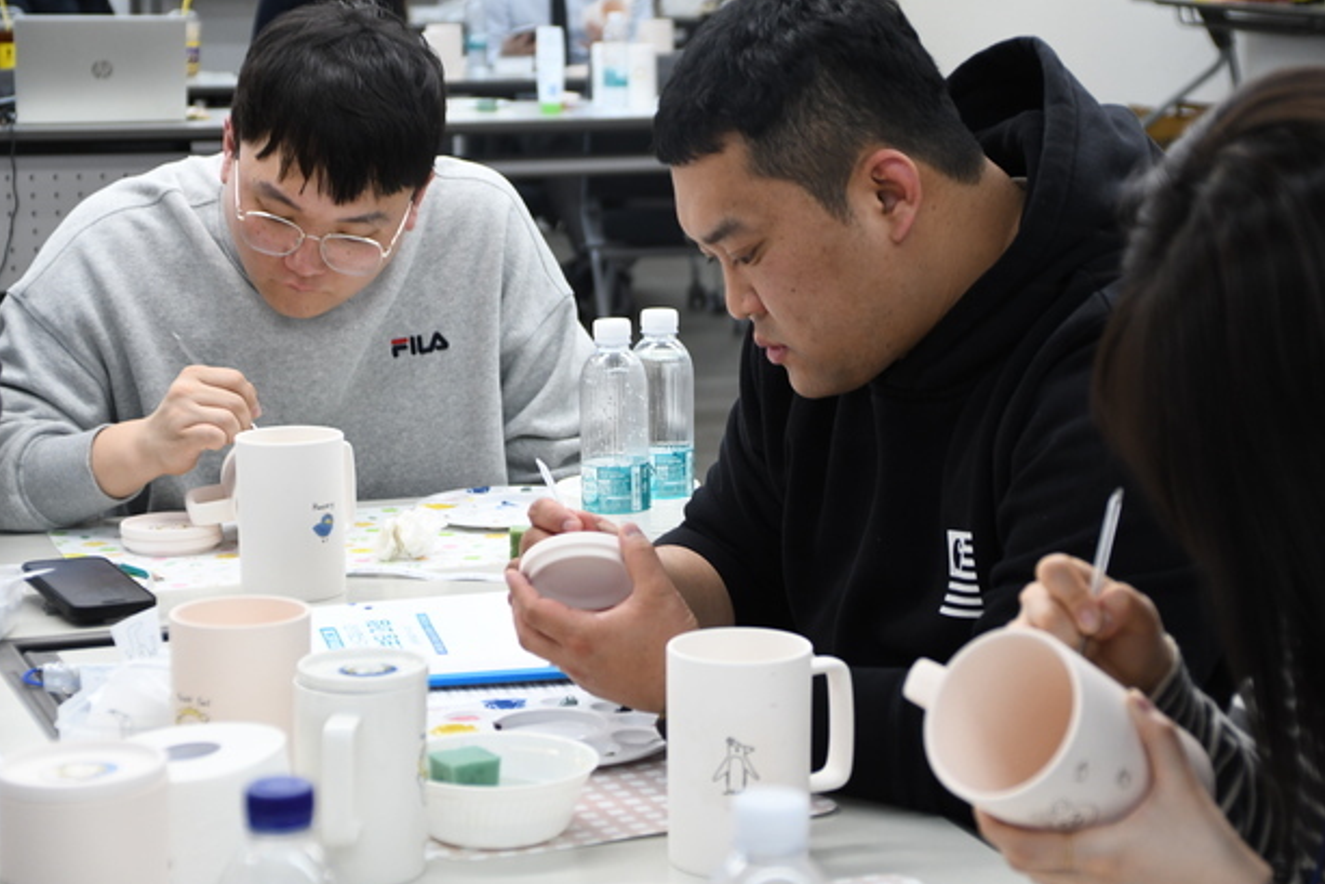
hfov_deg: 23.6
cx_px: 672
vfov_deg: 15.9
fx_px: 3166
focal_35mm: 86
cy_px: 436
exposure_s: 1/100
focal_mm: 56
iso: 1000
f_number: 5
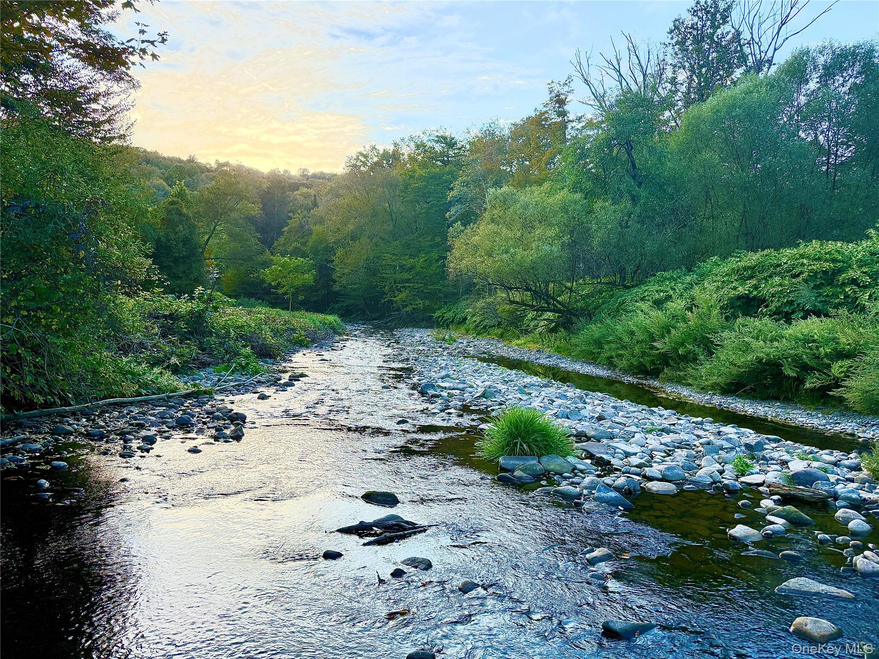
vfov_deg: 56.8
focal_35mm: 24
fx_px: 609
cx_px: 440
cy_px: 330
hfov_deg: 71.6
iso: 100
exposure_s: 1/1139
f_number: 1.78
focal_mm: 6.76
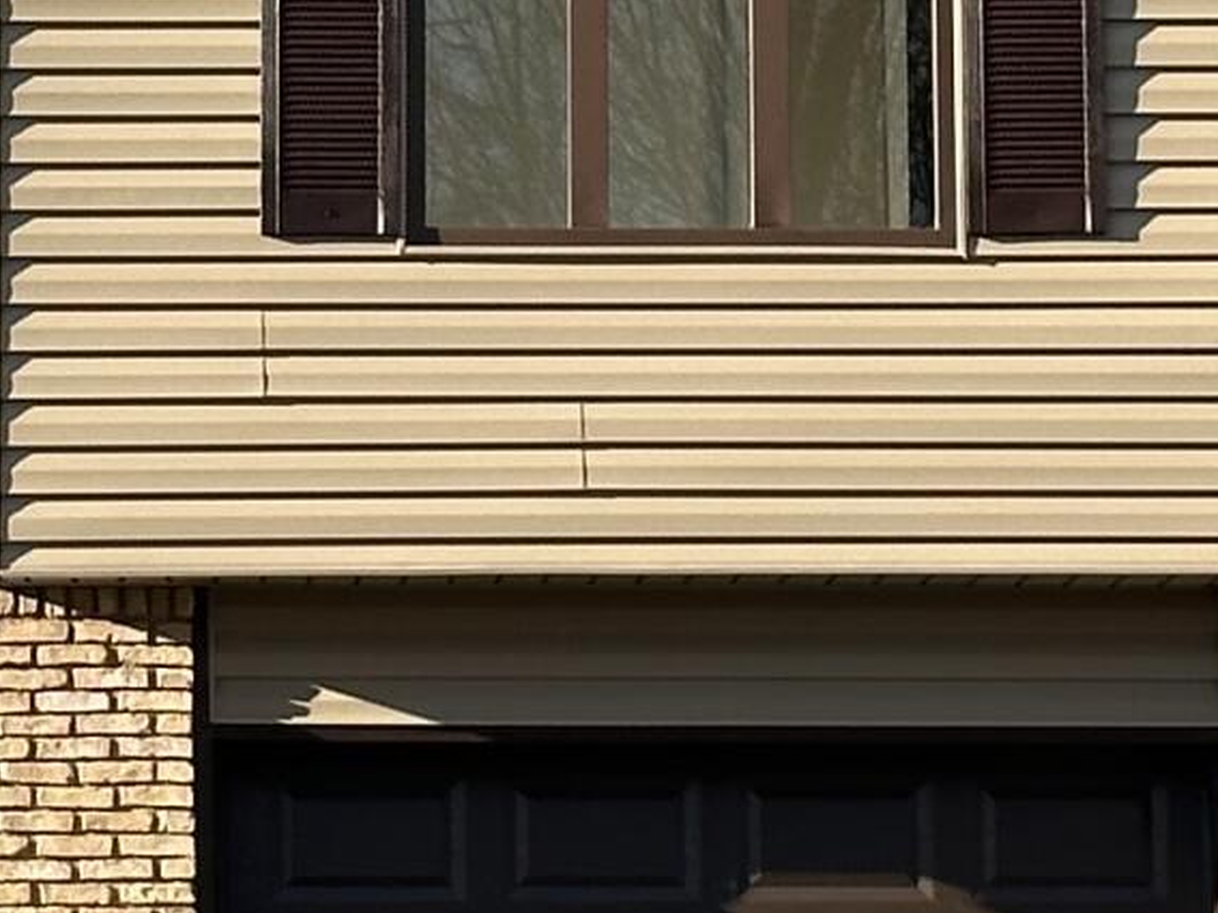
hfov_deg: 7.8
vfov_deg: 5.8
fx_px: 8935
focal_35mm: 254
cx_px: -45
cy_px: 337
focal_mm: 6.86
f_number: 1.78
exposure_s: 1/1695
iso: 64
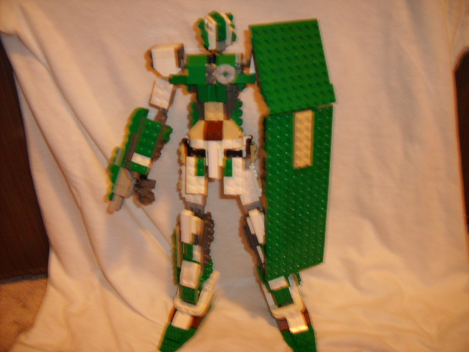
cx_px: 234
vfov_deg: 40.7
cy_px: 176
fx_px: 474
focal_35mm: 35
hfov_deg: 52.6
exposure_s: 1/4
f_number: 2.8
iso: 100
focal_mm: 5.8
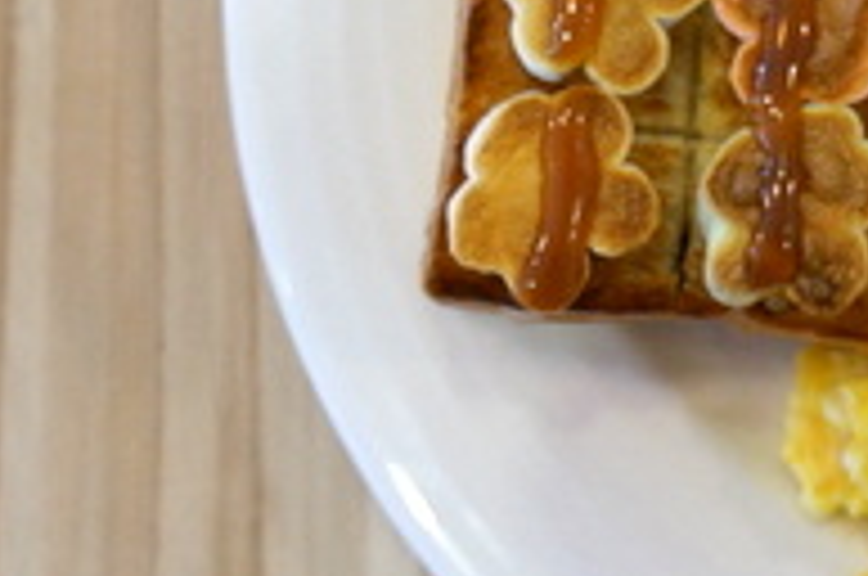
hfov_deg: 19.1
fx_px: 2519
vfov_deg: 12.8
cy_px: -20
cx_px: 814
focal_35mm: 105
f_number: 4
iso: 320
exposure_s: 1/60
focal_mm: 21
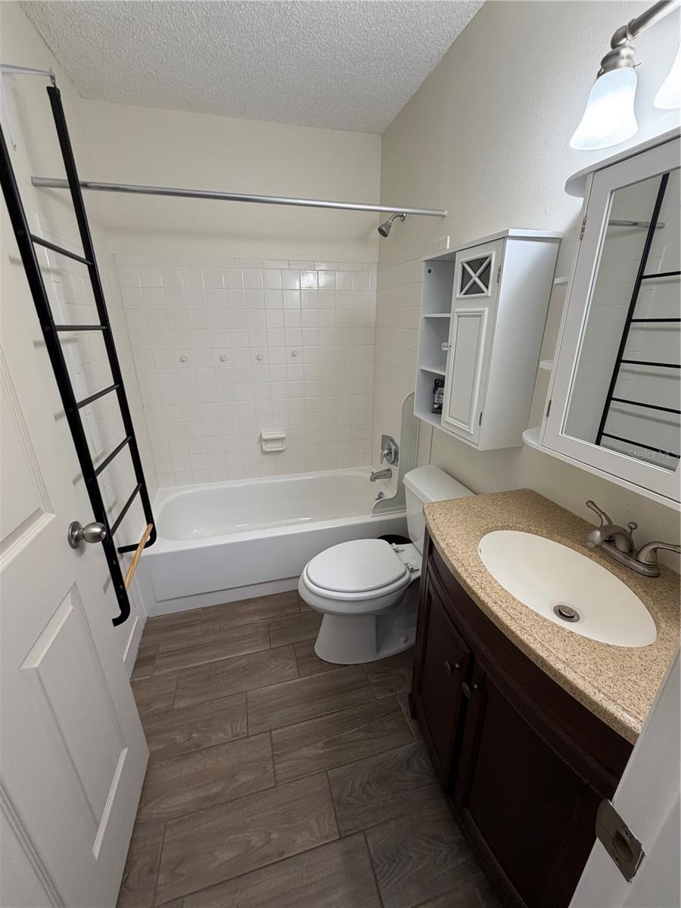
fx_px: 367
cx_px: 340
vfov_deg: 102.1
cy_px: 454
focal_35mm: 14
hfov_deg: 85.7
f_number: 2.2
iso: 200
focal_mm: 2.22
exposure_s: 1/120
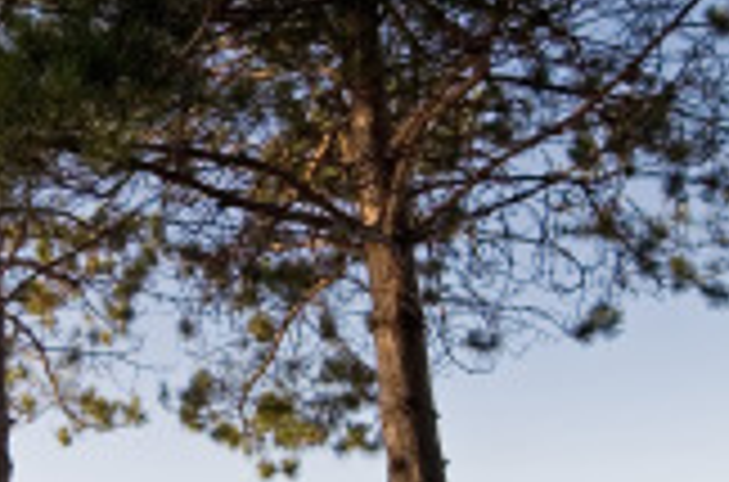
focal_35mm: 52
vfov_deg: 25.8
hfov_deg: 37.0
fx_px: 1050
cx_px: 148
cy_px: 277
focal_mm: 14
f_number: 11
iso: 500
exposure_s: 1/500
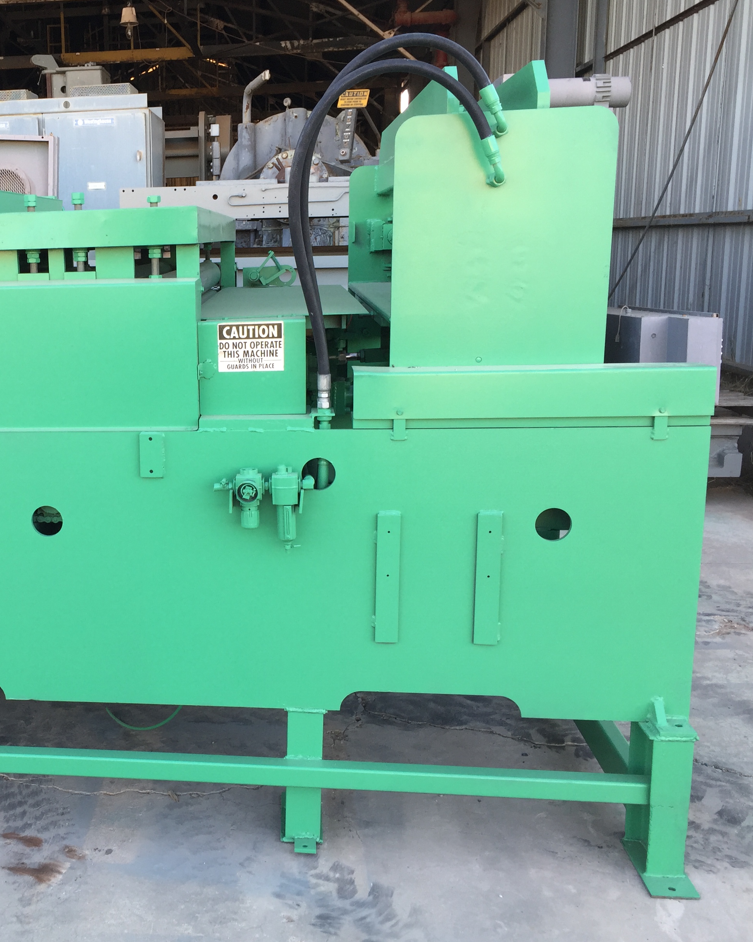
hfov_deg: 37.5
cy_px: 472
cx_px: 135
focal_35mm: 38
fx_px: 1059
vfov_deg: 47.9
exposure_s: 1/60
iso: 32
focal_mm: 4.15
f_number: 2.2
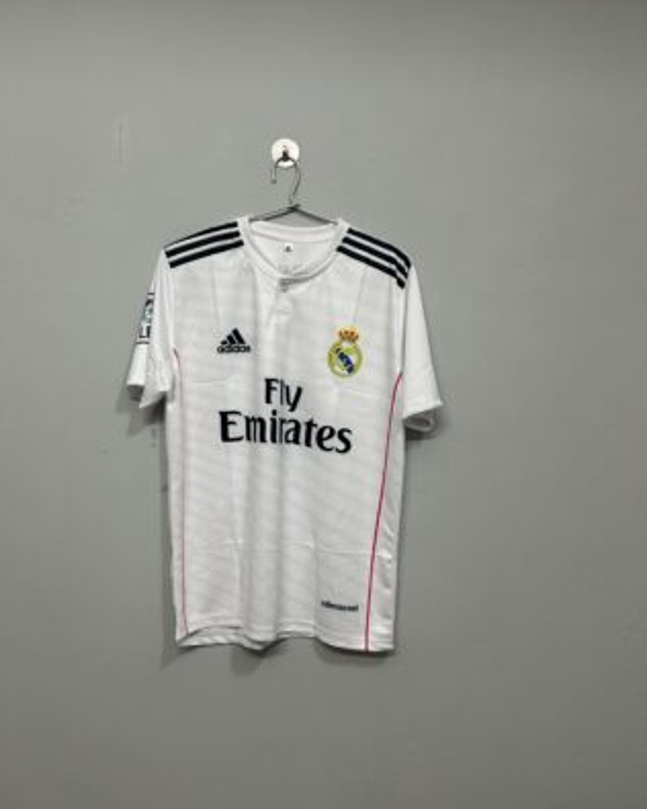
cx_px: 291
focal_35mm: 30
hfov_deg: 48.4
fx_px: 718
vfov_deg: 58.7
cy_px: 427
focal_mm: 5.7
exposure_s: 1/50
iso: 80
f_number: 1.5
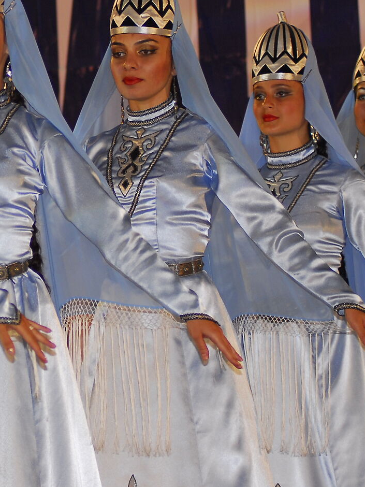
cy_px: 110
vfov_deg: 6.7
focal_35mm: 295
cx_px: -183
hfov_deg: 5.0
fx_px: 4147
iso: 280
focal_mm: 80
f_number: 2.8
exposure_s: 1/125
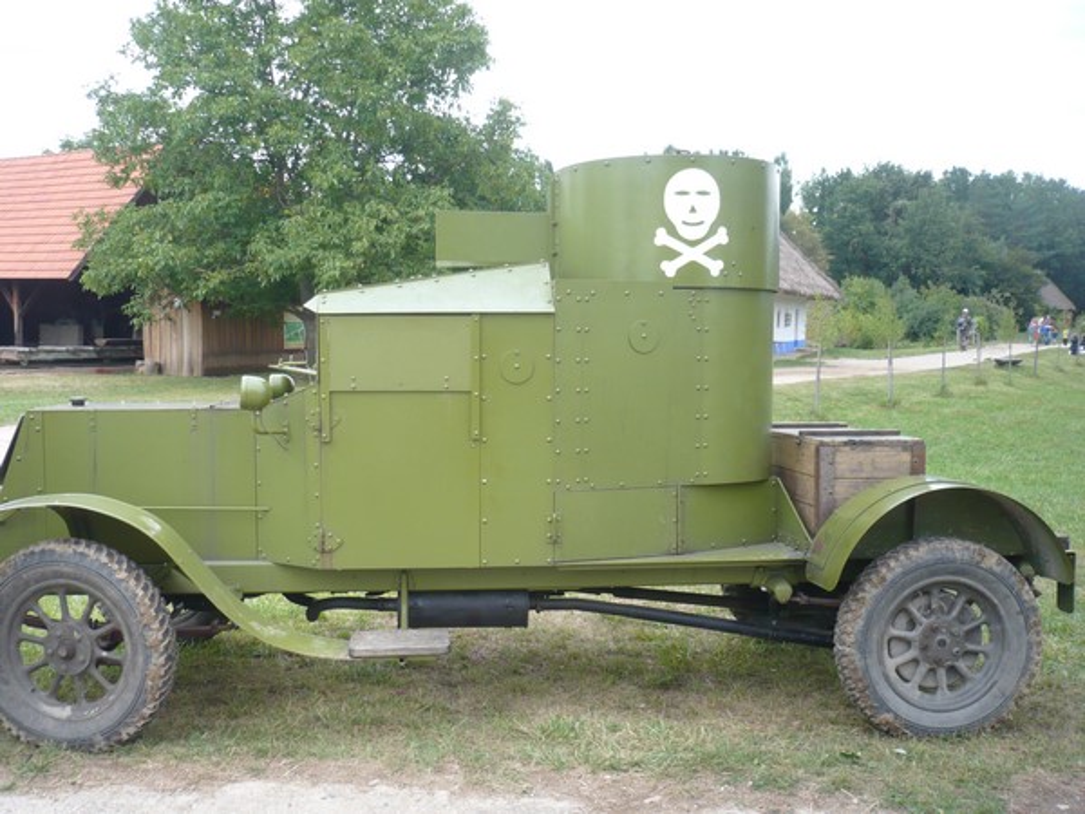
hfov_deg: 46.8
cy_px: 407
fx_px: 1254
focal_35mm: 40
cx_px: 542
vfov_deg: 36.0
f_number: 3
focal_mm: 6.6
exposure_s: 1/200
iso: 100
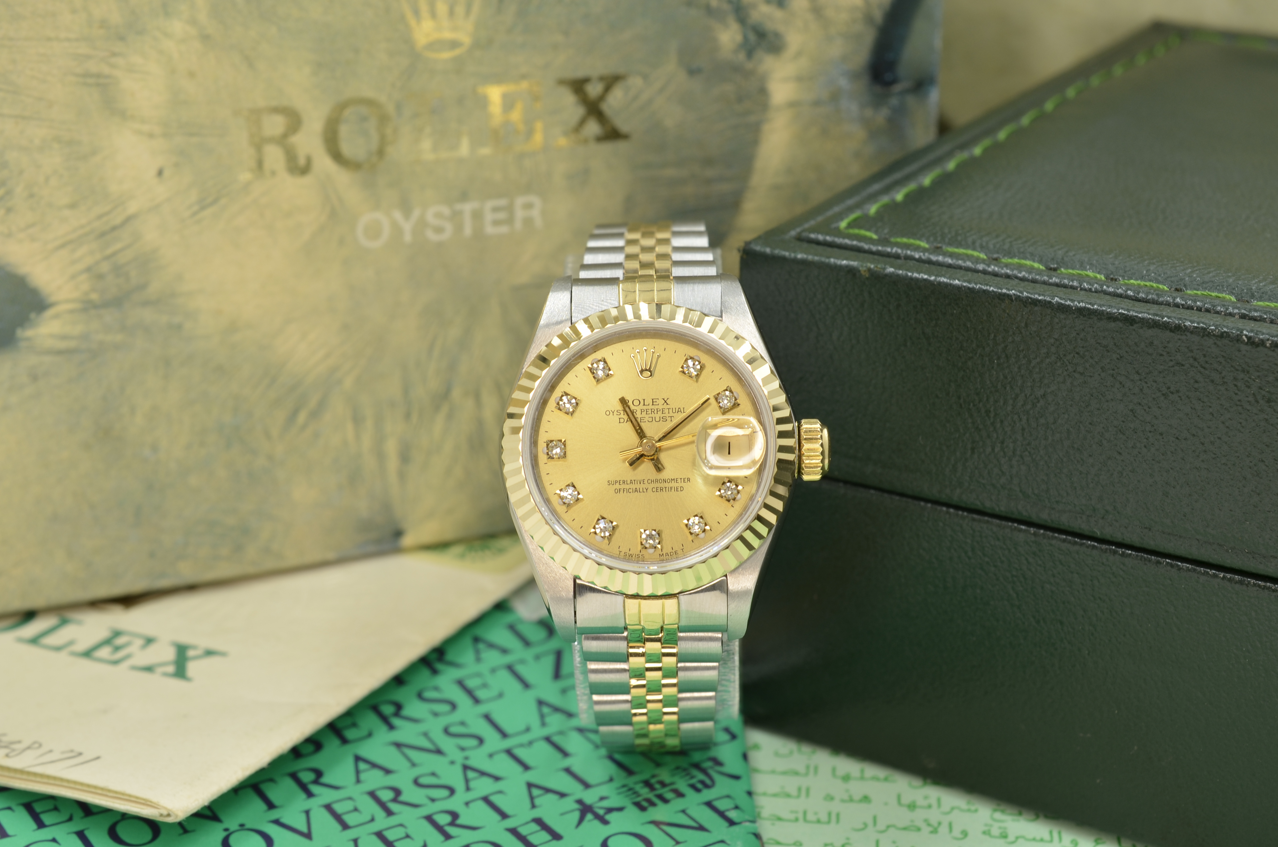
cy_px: 424
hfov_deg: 33.5
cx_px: 639
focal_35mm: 60
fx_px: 2126
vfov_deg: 22.5
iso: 125
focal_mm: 40
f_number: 13
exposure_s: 1/15
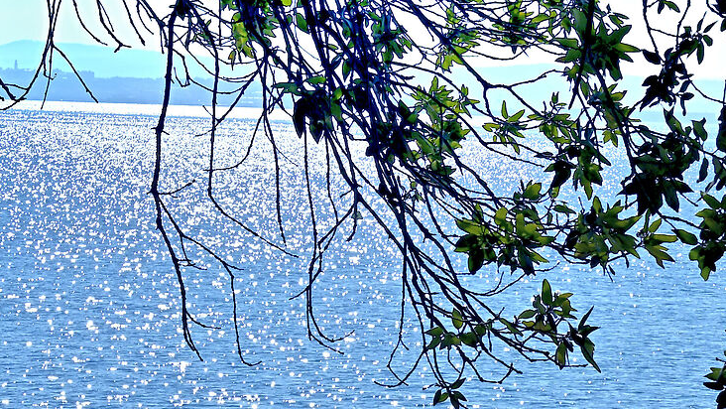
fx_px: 2907
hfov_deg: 13.2
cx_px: -453
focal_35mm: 151
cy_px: -45
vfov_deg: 8.0
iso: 100
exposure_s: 1/250
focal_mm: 44
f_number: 16
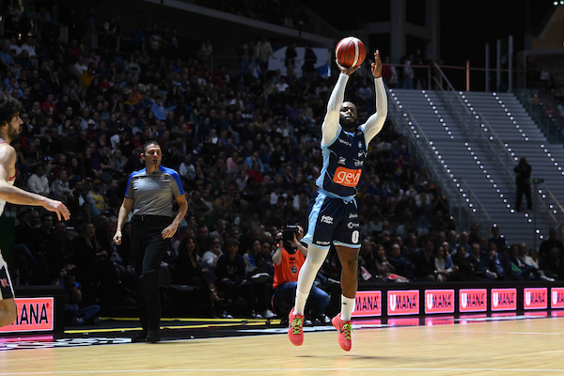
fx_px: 1285
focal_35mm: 82
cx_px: 282
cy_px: 188
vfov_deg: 16.7
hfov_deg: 24.8
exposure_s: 1/1000
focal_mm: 82
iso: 3200
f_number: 3.2
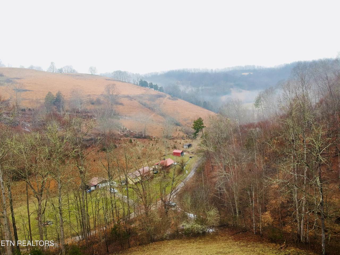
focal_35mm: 25
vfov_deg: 54.9
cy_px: 128
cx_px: 170
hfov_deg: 69.4
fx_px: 246
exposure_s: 1/50
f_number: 2.6
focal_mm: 4.49
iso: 100
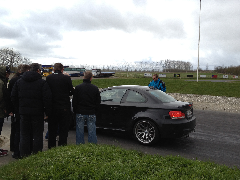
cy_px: 90
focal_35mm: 35
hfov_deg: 52.6
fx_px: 243
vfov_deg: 40.7
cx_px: 120
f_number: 2.4
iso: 64
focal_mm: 4.28
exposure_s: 1/920
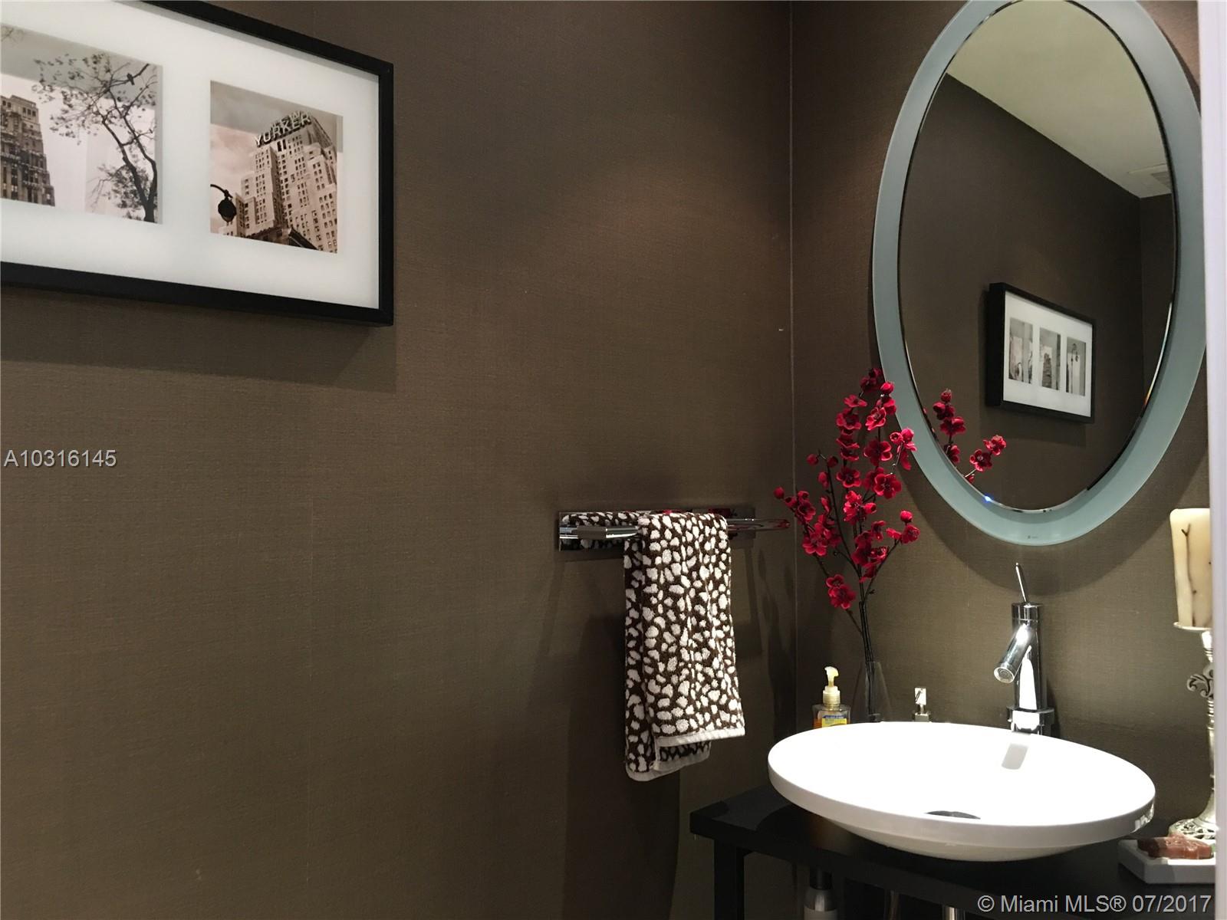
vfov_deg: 48.2
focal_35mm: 29
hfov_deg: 61.7
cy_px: 460
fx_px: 1028
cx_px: 614
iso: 80
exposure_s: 1/15
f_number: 2.2
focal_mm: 4.15
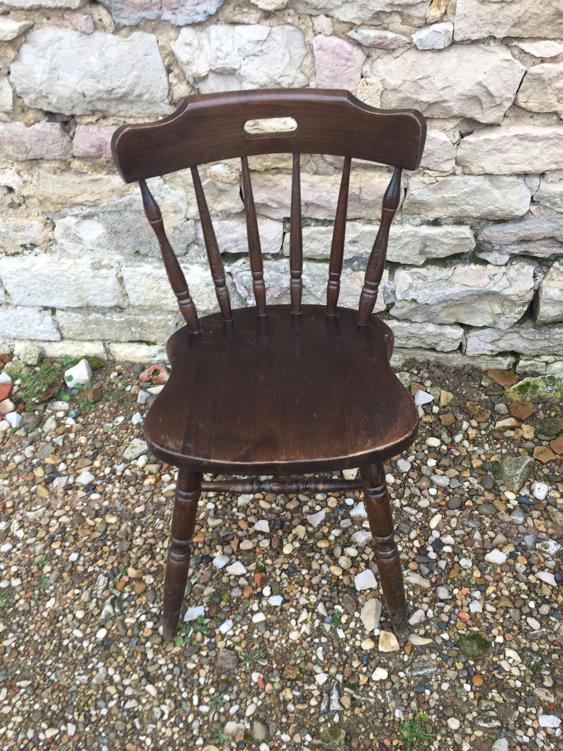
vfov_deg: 61.7
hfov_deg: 48.2
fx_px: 629
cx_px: 282
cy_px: 376
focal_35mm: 29
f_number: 2.2
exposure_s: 1/100
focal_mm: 4.15
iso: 40
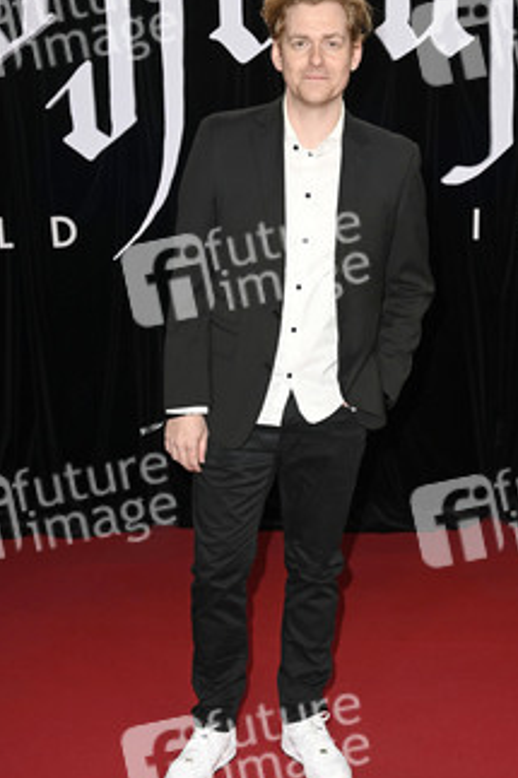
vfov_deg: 35.1
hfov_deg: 23.7
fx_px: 1231
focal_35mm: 57
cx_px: 316
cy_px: 390
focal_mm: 46
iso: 1250
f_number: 5.6
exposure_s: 1/250
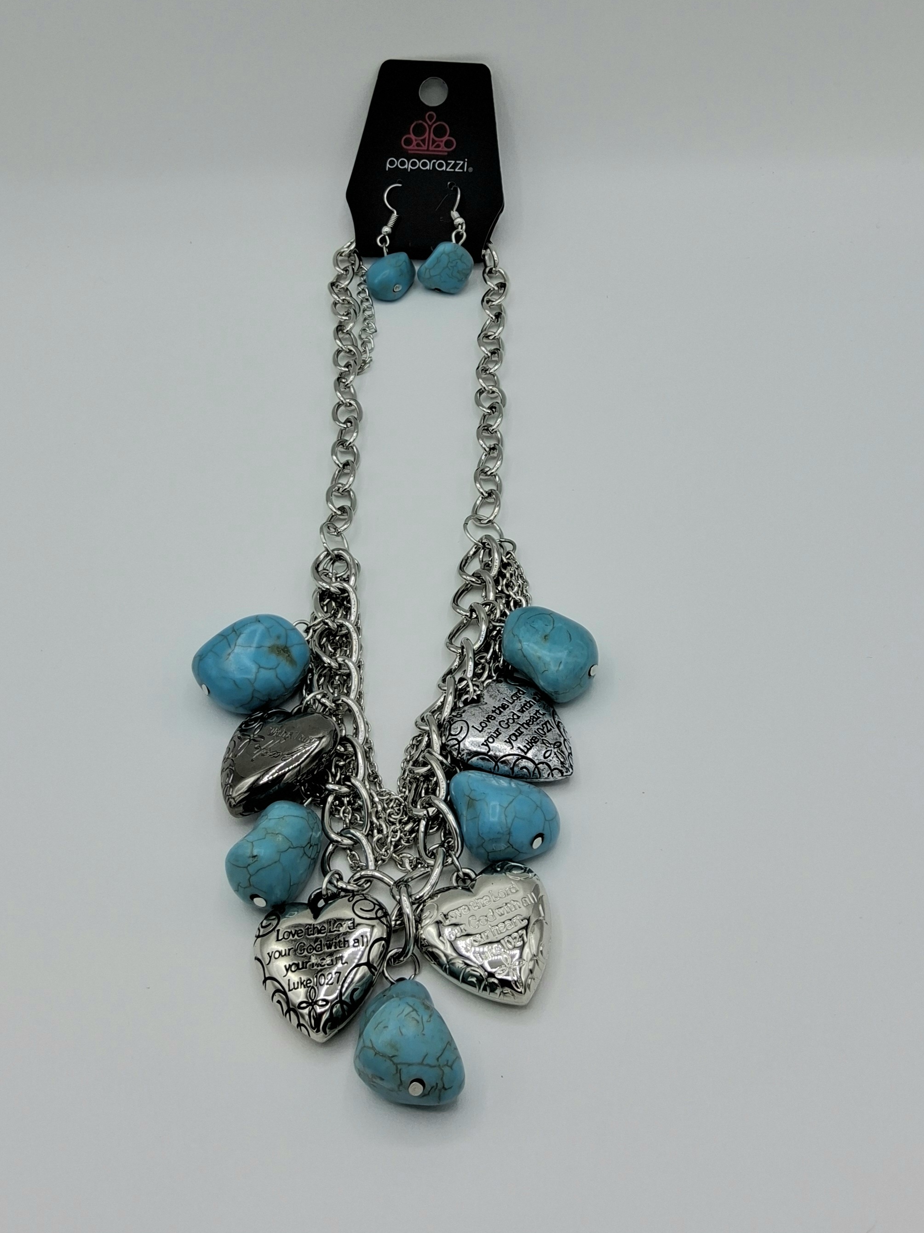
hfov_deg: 54.9
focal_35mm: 25
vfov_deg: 69.4
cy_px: 616
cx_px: 462
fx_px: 890
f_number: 2
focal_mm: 3.08
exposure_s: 1/500
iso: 50
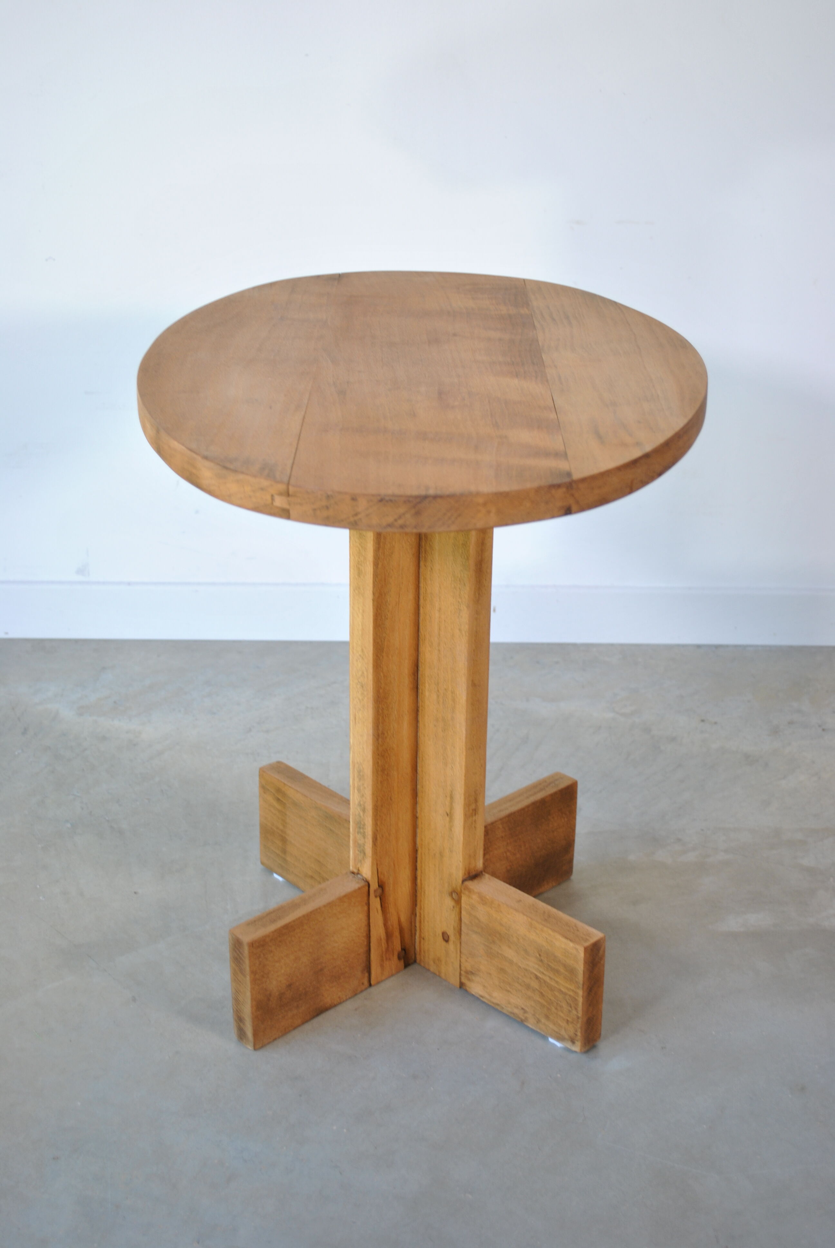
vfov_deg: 41.1
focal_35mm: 48
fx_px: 1665
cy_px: 624
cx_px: 418
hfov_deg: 28.2
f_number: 4.8
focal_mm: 32
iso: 200
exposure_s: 1/50
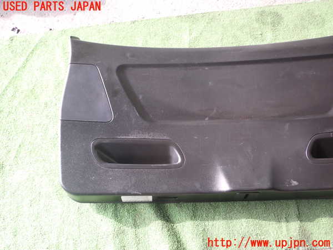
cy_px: 125
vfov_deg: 44.2
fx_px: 308
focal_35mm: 32
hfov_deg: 56.8
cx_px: 166
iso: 200
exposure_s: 1/50
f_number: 2.4
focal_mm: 5.79
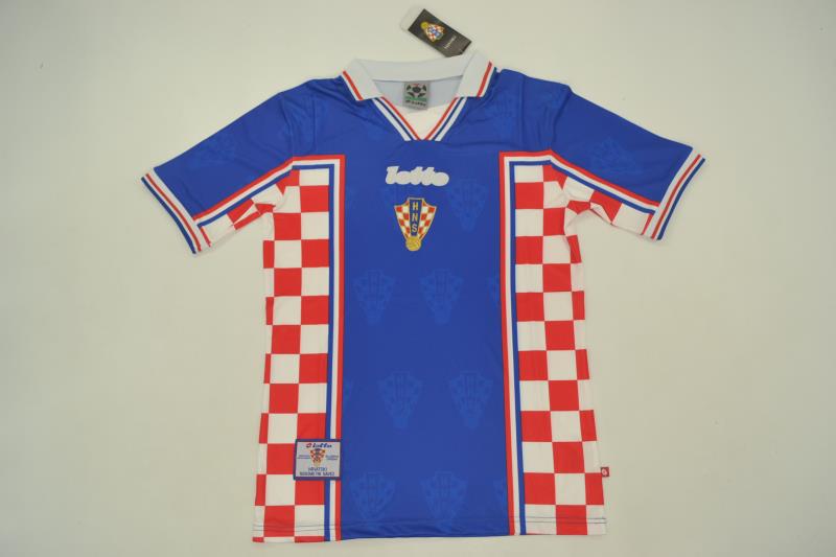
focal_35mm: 33
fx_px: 766
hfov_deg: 57.2
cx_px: 418
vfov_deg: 40.0
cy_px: 278
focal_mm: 22
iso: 200
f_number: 5
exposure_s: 1/200
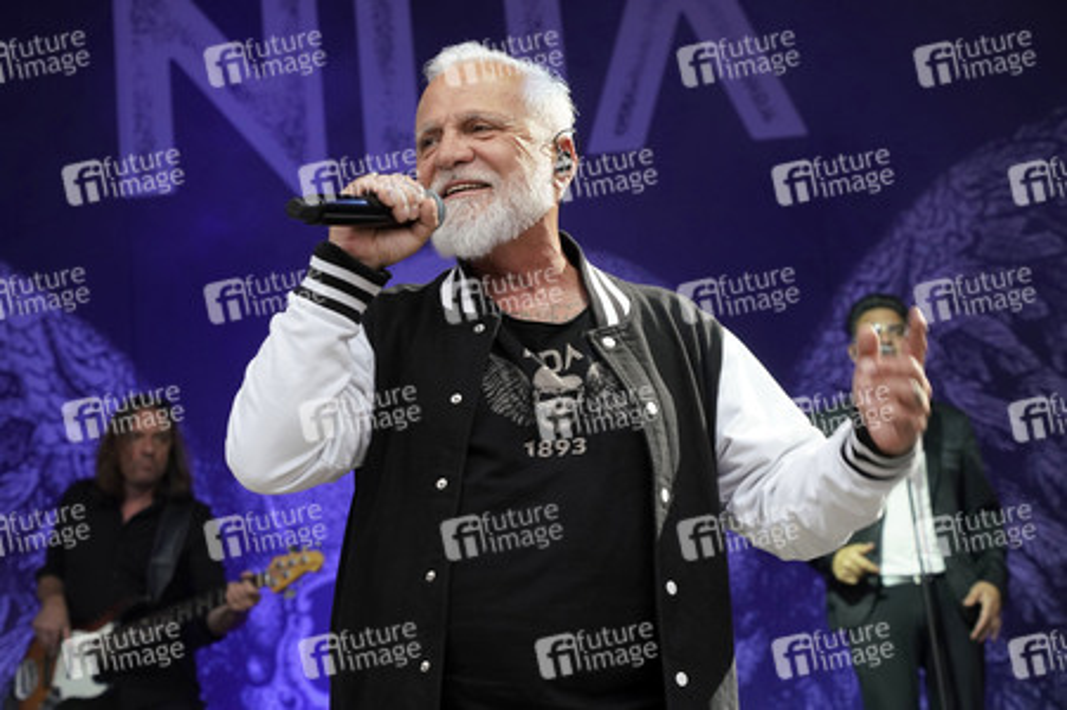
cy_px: 355
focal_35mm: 65
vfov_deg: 20.9
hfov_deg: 31.0
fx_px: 1925
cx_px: 534
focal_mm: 65
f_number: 5.6
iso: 1000
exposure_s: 1/160
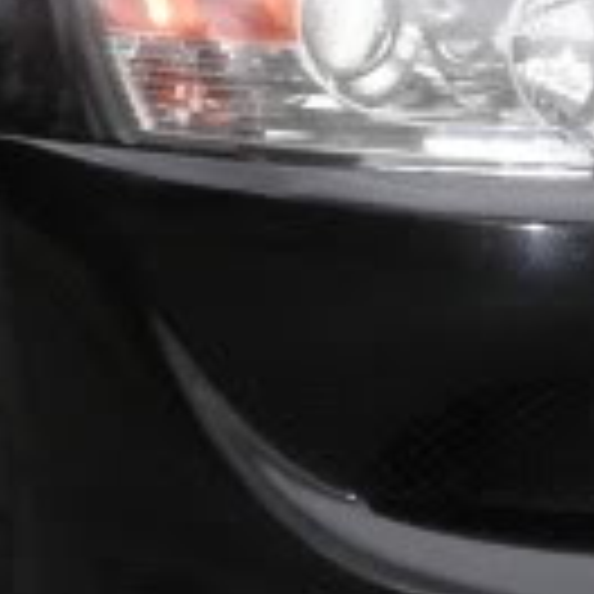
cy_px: 180
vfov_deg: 6.4
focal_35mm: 273
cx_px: 230
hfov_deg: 6.4
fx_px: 5300
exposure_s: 1/60
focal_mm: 9
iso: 250
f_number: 3.8
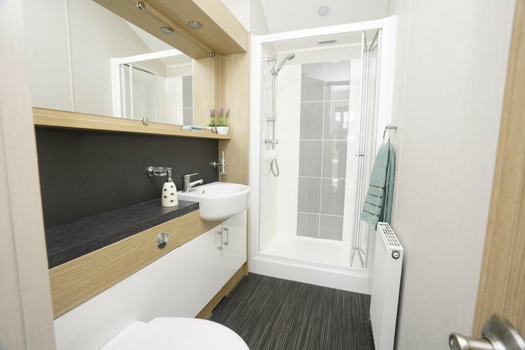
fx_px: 233
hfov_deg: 96.7
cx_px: 262
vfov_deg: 73.8
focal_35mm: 16
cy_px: 175
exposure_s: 1/60
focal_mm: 16
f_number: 10
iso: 1600
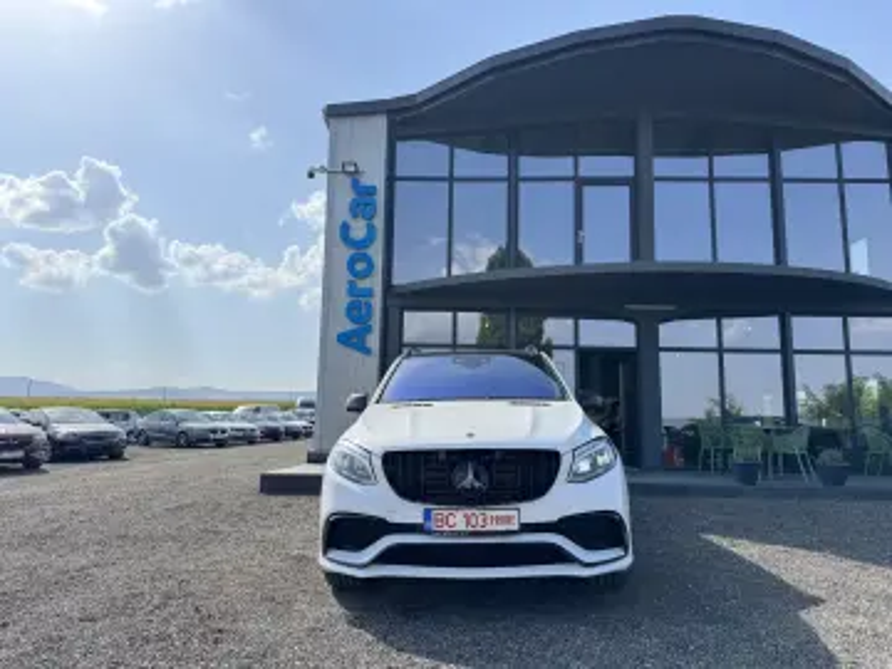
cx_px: 446
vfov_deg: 56.8
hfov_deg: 71.6
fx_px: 618
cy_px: 334
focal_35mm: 24
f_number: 1.78
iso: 80
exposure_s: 1/3096
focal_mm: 6.76
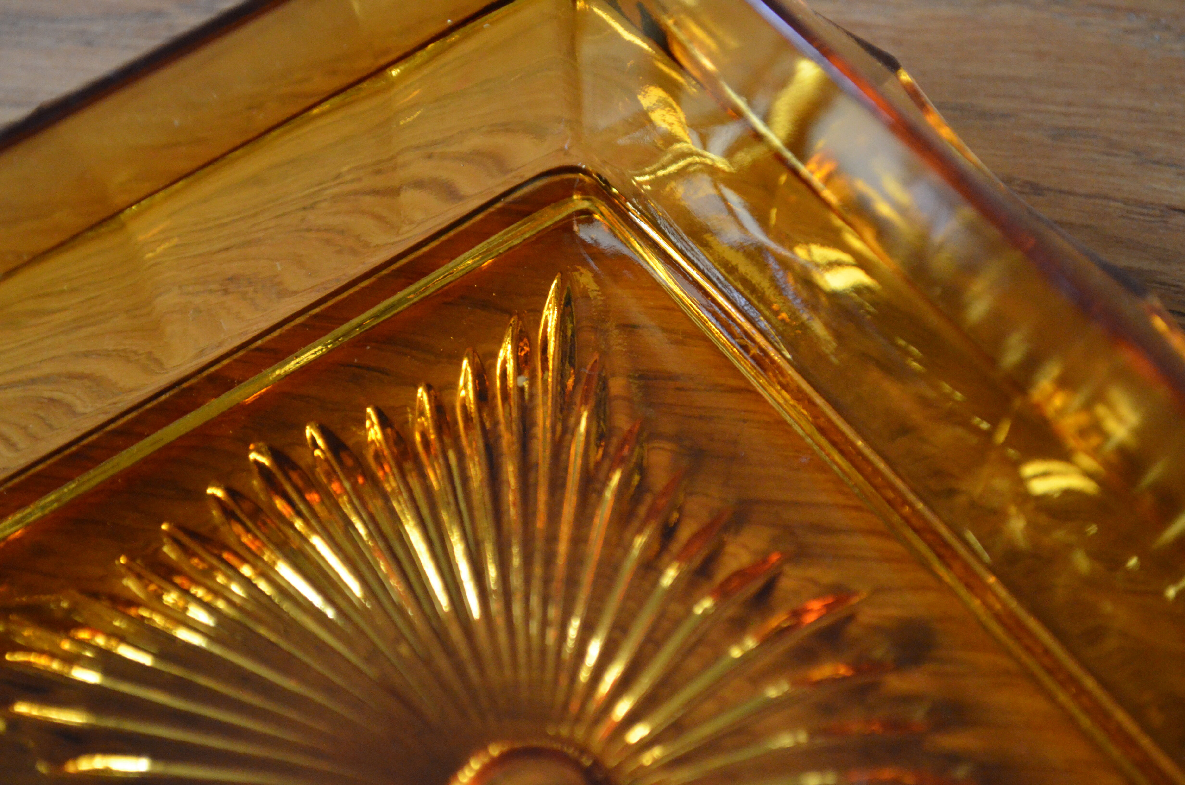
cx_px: 592
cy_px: 392
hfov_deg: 27.0
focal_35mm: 75
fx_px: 2464
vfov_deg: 18.1
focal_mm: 50
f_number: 5.6
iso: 3200
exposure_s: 1/30
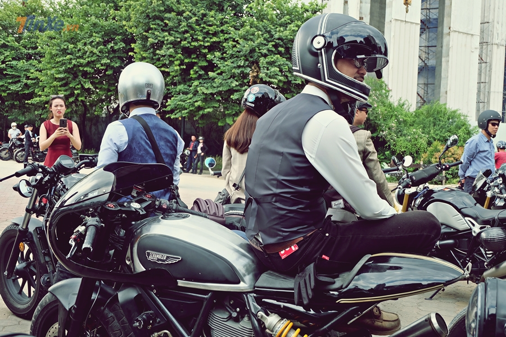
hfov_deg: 41.9
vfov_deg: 28.6
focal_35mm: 47
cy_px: 168
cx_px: 253
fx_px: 661
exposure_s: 1/150
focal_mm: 31
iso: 400
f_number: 6.4
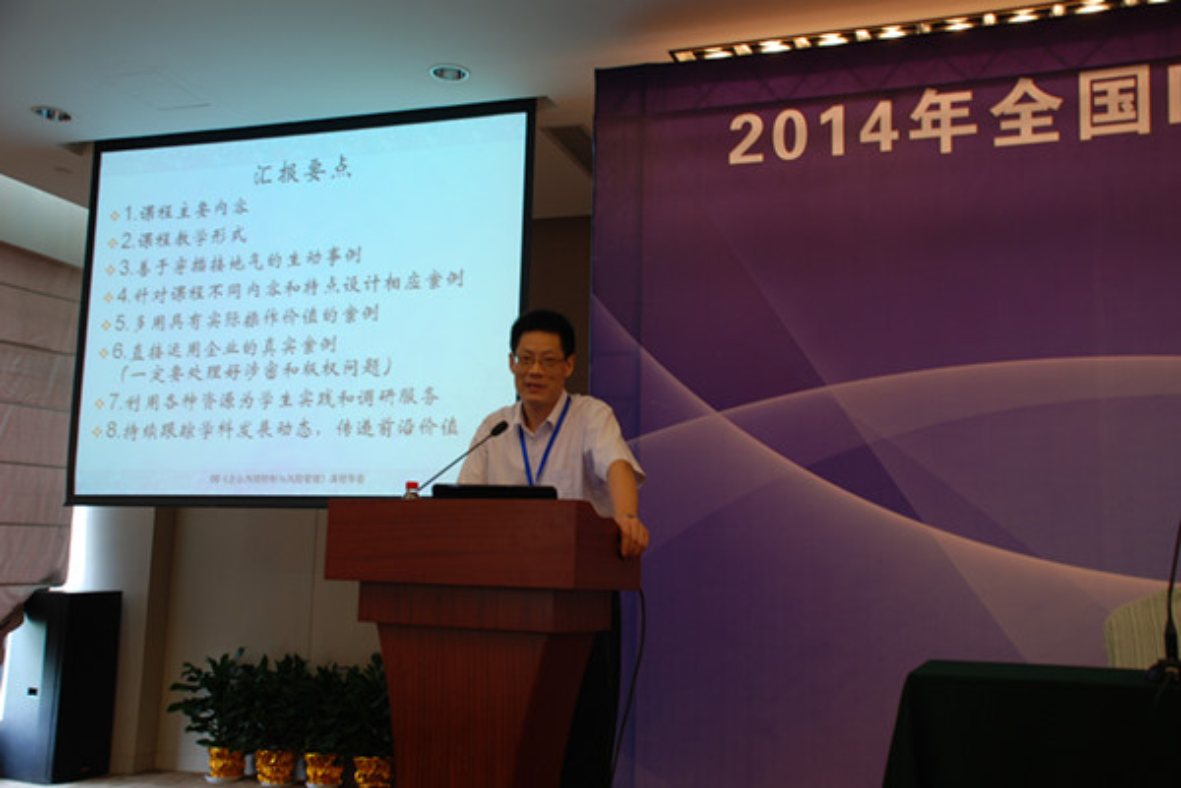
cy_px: 394
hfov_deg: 49.6
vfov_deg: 34.2
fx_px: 1279
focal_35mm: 39
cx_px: 590
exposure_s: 1/8
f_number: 4
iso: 100
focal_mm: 26
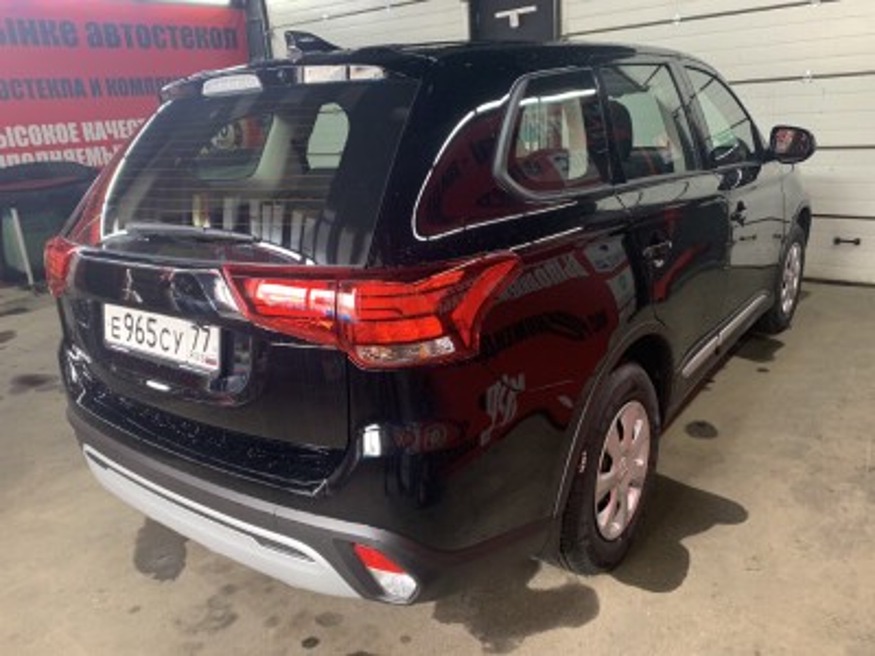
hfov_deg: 67.3
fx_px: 657
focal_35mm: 26
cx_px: 438
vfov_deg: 53.1
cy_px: 328
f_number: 1.8
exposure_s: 1/60
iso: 250
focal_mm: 4.25
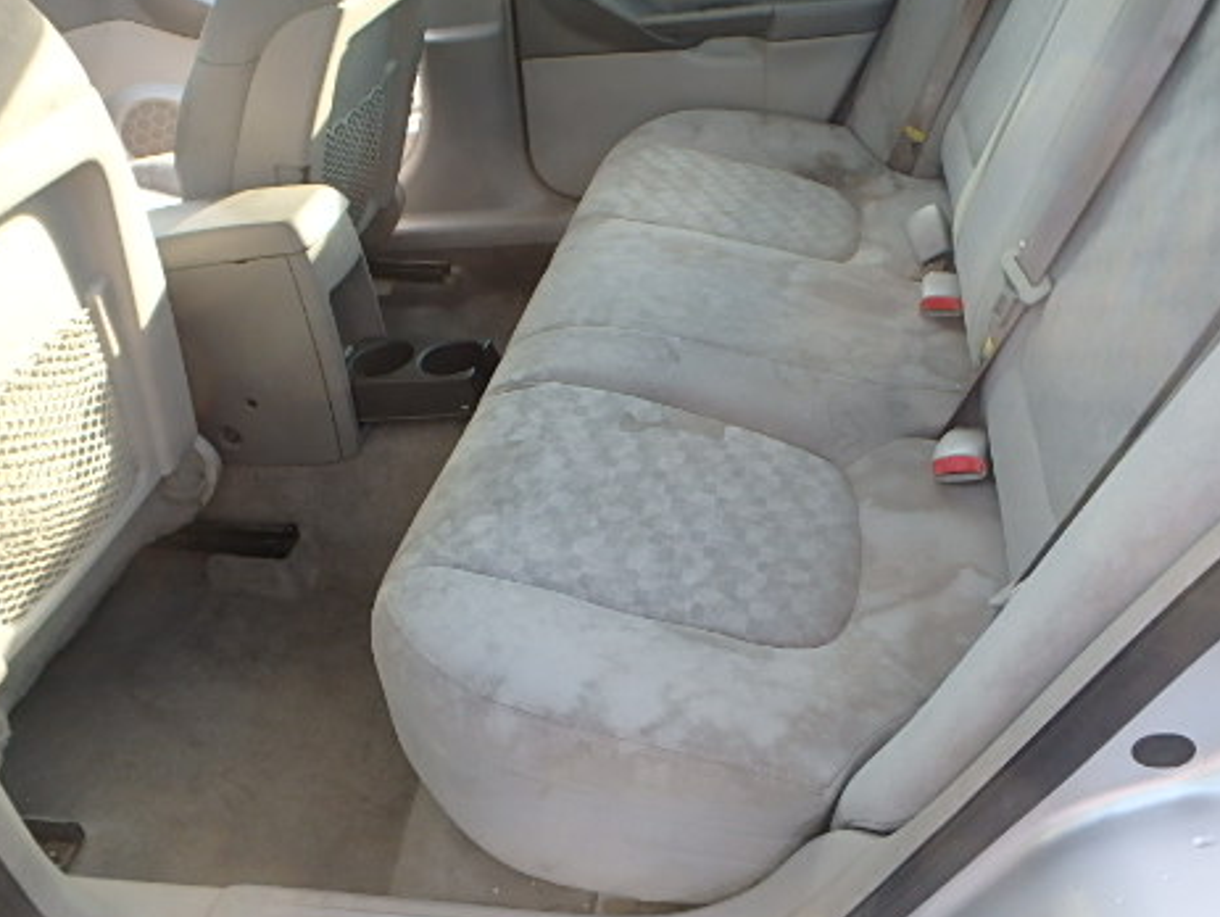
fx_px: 1023
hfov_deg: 61.4
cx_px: 682
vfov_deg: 48.2
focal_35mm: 29
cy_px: 401
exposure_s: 1/80
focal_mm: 3.7
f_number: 3.5
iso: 125
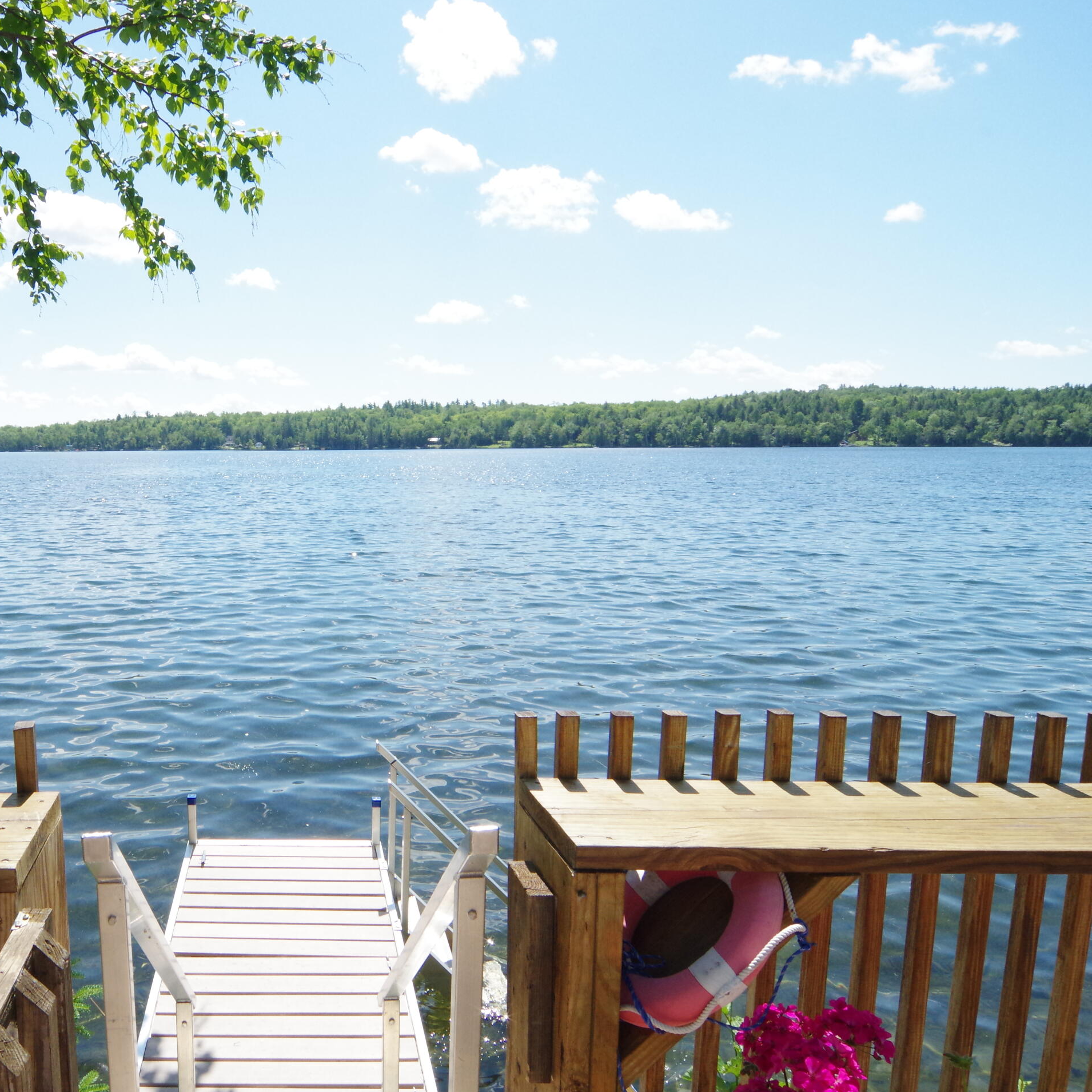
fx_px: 857
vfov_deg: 65.0
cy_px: 566
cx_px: 266
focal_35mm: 24
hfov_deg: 61.2
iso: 1250
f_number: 16
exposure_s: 1/400
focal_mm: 12
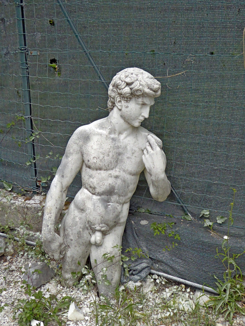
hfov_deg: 30.9
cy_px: 163
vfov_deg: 40.4
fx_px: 444
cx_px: 122
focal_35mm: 47
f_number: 4
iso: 400
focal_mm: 8.4
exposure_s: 1/1600
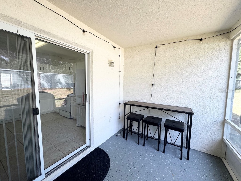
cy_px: 90
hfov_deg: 102.1
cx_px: 120
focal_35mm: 14
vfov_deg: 85.7
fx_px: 97
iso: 64
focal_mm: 2.22
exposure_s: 1/120
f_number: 2.2
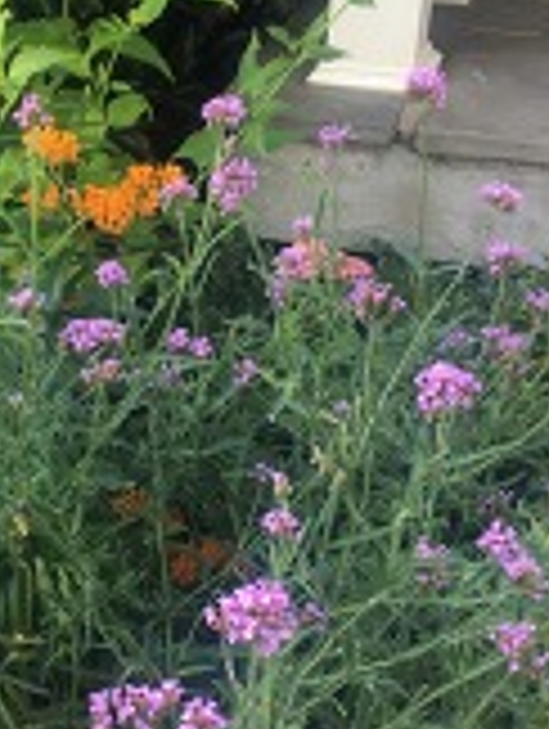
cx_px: 124
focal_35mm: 68
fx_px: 1434
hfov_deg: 21.4
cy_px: 392
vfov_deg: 28.5
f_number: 2.2
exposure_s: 1/60
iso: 32
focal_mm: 4.15
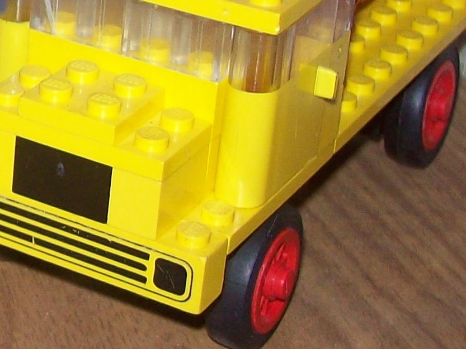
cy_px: 25
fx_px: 1777
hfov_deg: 13.7
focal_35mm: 132
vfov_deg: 11.2
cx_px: -302
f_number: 2.7
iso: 80
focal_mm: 6
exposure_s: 1/64
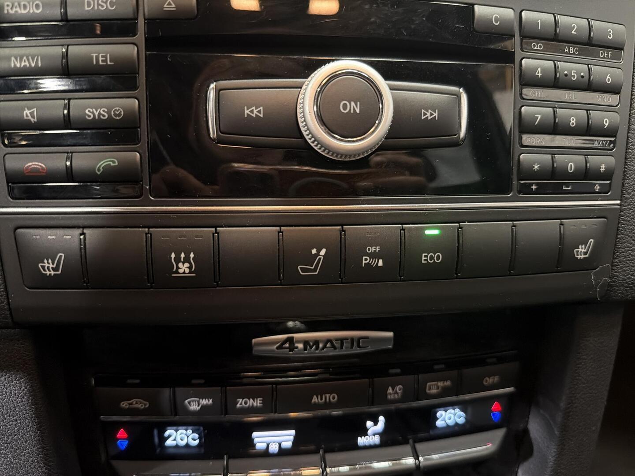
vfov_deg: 56.8
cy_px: 238
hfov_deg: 71.6
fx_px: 440
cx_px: 318
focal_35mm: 24
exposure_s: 1/25
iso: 800
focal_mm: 6.76
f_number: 1.78
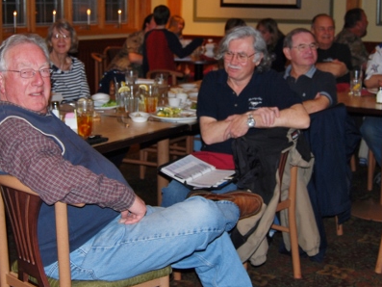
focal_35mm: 67
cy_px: 91
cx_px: 185
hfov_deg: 29.0
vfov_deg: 21.8
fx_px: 739
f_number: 3.8
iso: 200
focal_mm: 23
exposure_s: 1/60
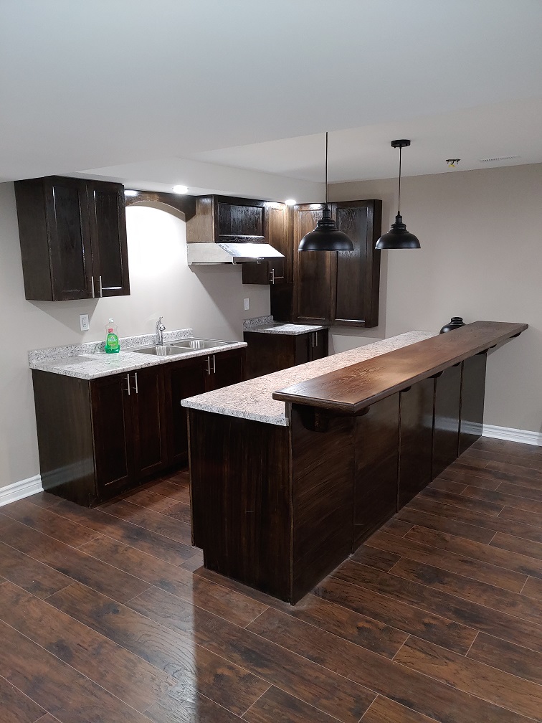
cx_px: 271
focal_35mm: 26
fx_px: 543
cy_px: 362
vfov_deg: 67.3
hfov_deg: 53.1
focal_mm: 4.36
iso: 200
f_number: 1.8
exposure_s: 1/20
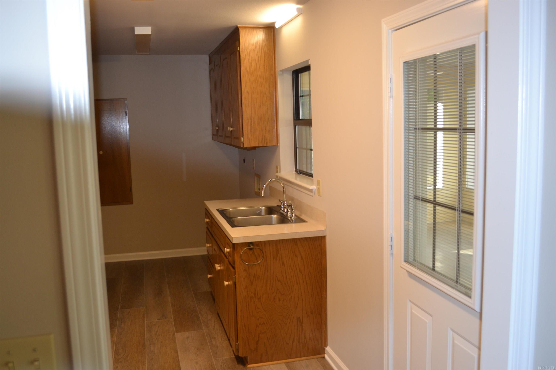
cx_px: 278
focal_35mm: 33
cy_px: 185
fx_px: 510
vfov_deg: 40.0
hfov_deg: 57.2
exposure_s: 1/30
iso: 280
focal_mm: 22
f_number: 3.8
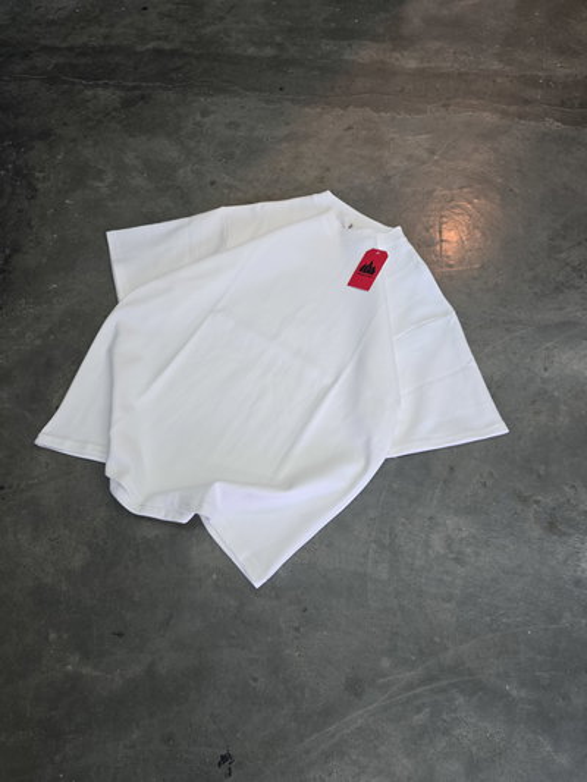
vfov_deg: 73.9
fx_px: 520
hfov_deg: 58.9
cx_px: 294
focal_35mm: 23
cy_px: 391
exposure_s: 1/100
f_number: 1.7
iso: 160
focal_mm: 6.3
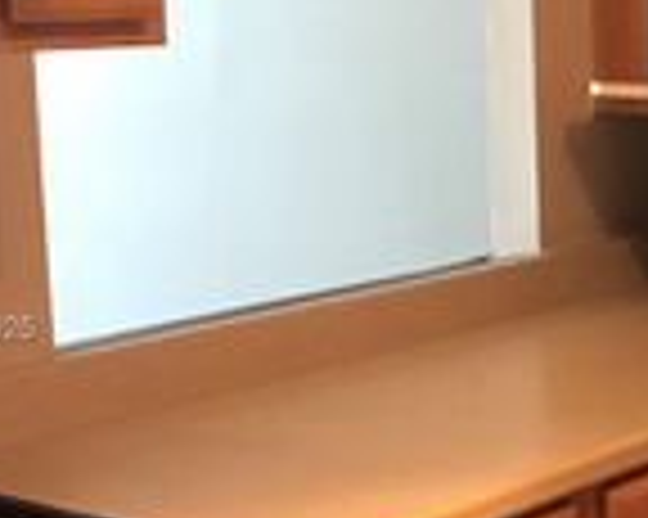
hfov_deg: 19.3
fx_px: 1821
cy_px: 331
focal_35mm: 95
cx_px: 711
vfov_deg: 16.2
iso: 50
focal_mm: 3.99
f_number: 1.8
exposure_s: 1/15
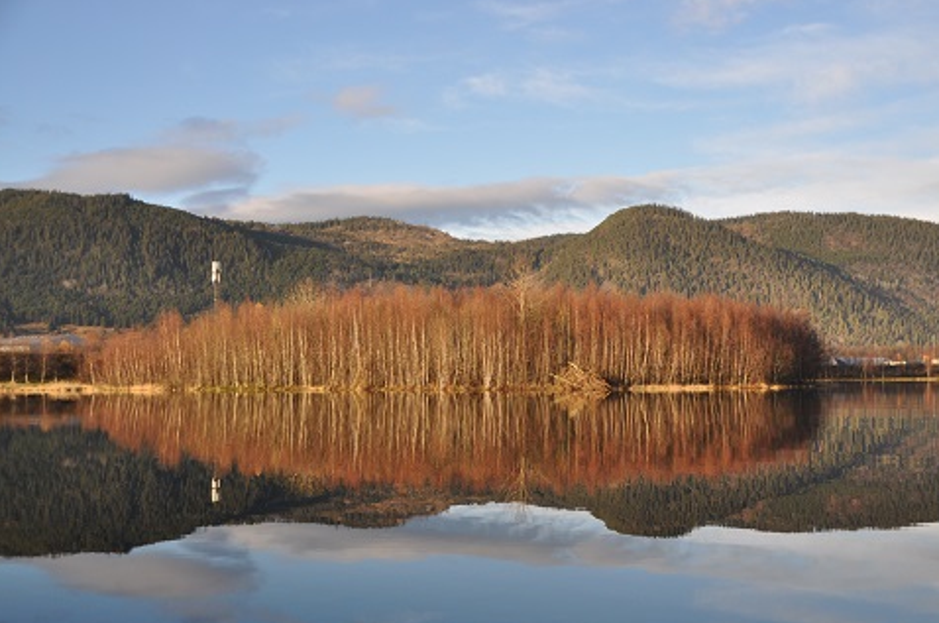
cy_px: 347
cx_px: 522
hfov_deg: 39.9
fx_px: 1291
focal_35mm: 50
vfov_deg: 27.1
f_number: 5
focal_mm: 29
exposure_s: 1/1250
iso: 400
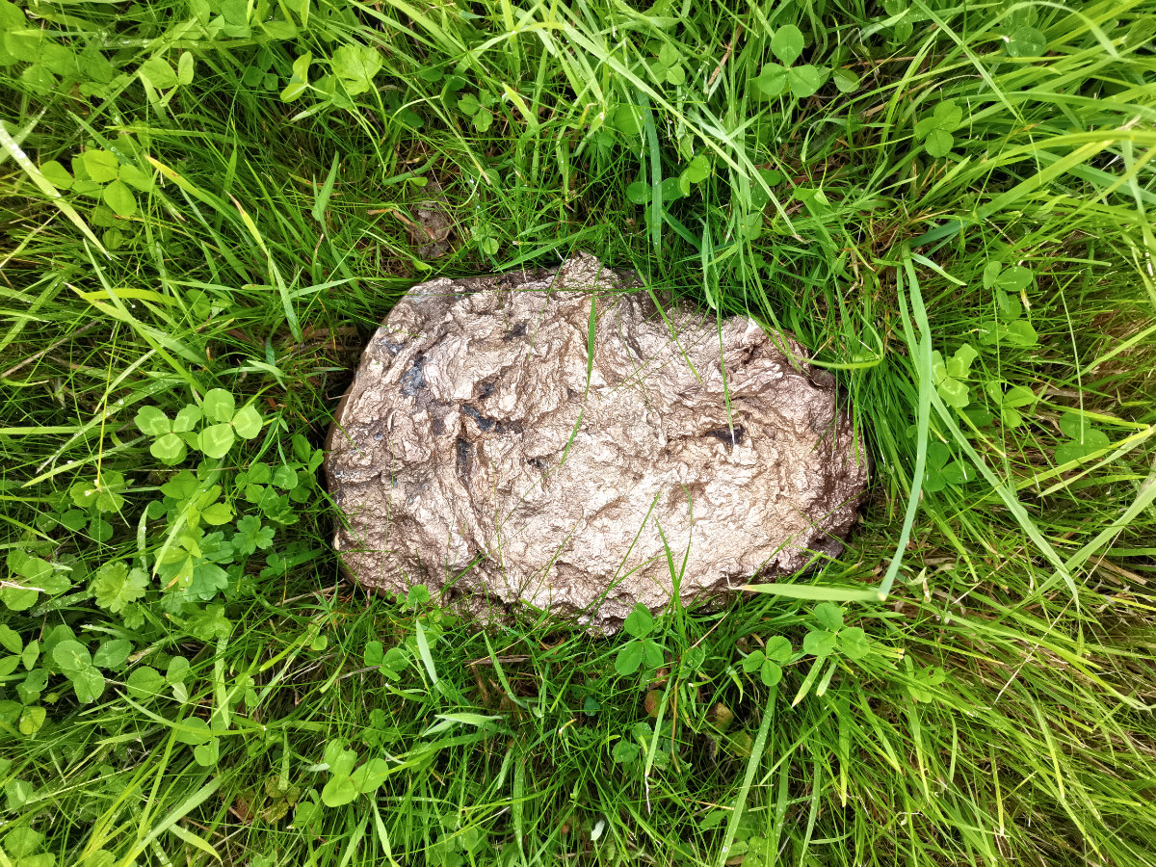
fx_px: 868
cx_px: 578
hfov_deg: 67.3
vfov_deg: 53.1
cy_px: 434
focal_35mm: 26
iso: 50
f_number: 1.8
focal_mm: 5.6
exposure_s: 1/318
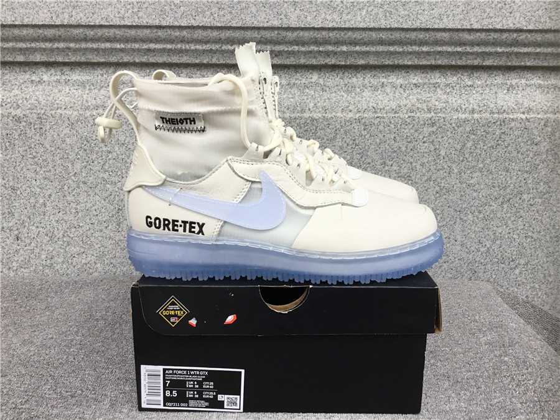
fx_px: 502
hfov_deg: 58.4
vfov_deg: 45.4
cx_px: 280
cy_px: 210
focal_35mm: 31
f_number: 2.4
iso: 32
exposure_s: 1/120
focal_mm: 3.3
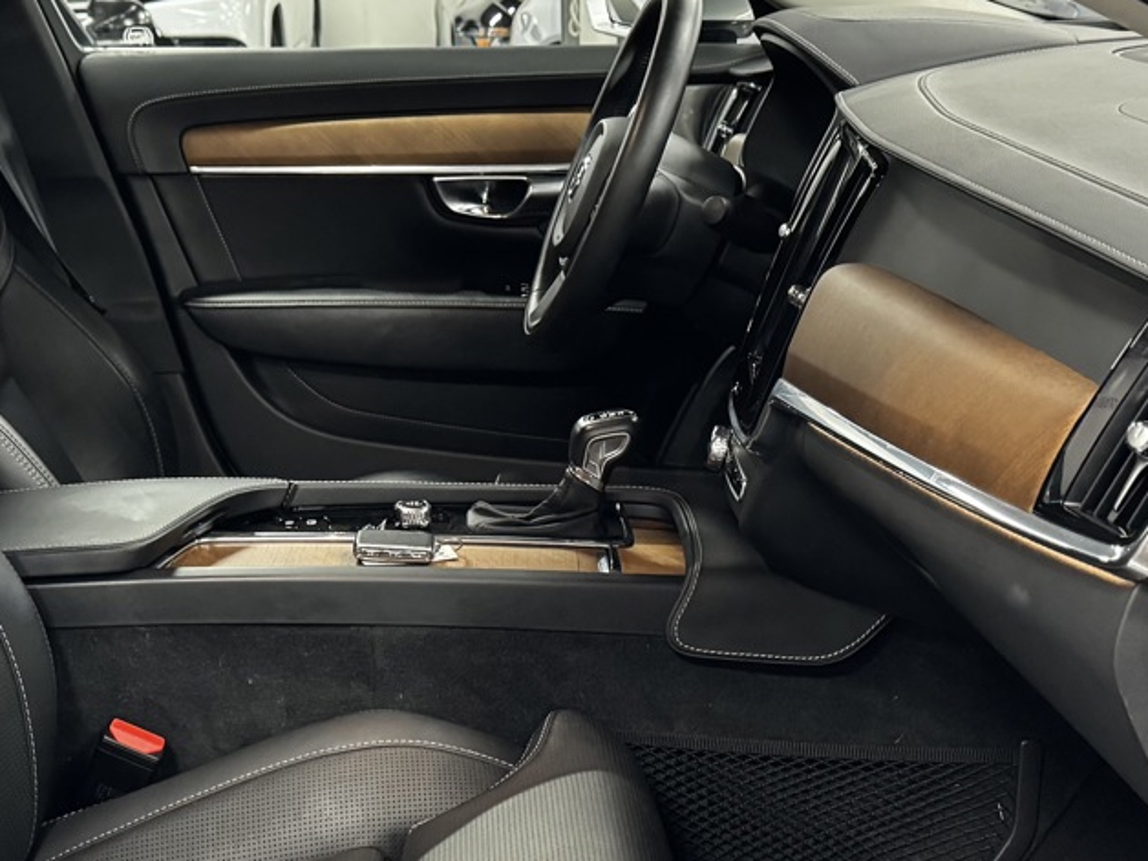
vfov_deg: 26.5
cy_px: 545
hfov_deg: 34.7
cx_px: 422
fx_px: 1824
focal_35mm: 55
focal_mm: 6.86
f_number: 1.78
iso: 800
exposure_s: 1/41
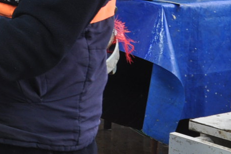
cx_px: -86
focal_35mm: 180
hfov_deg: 11.1
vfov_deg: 7.5
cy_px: -57
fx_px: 1154
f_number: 9
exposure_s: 1/80
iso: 200
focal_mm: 26
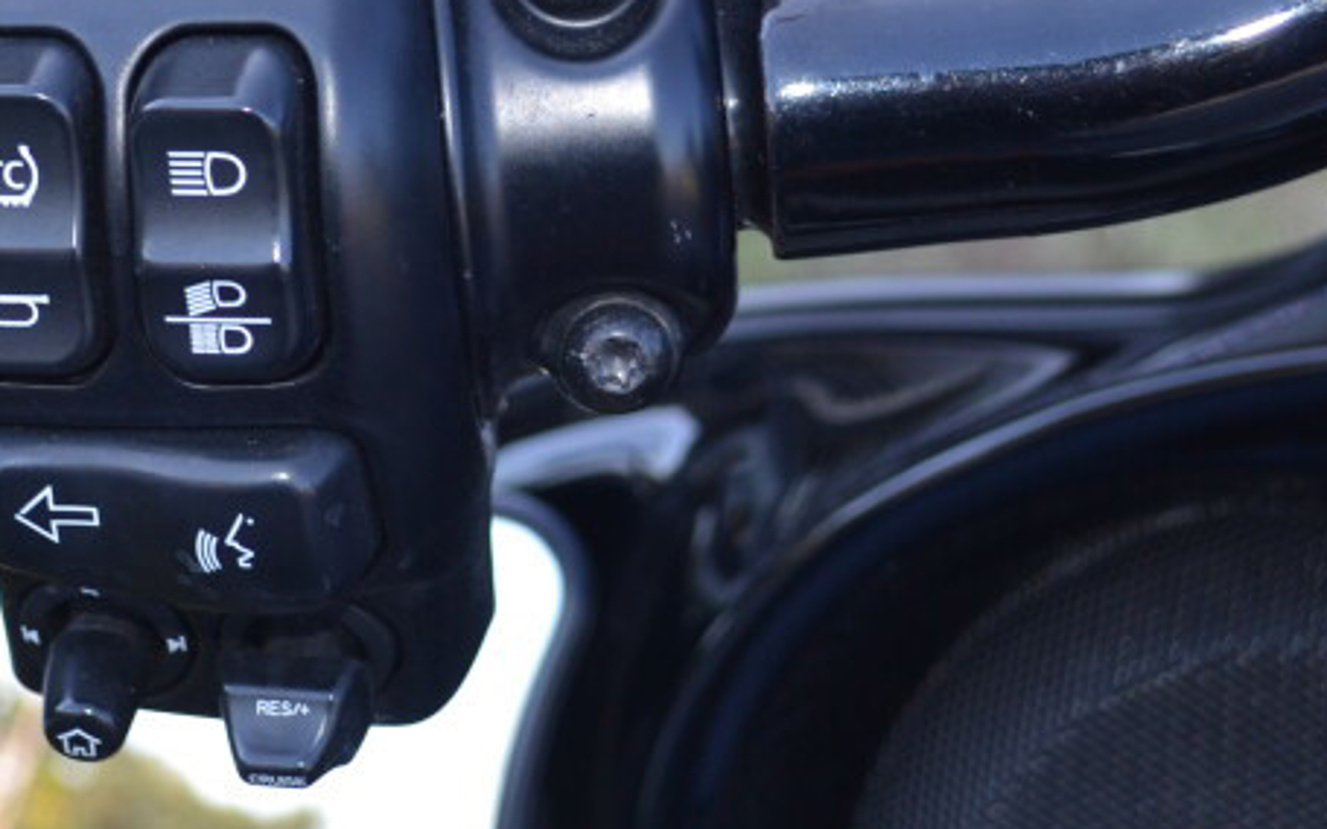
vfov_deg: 10.1
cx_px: 201
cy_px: -18
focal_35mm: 129
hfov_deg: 16.0
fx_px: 4664
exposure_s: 1/125
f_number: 4.8
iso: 220
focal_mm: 32
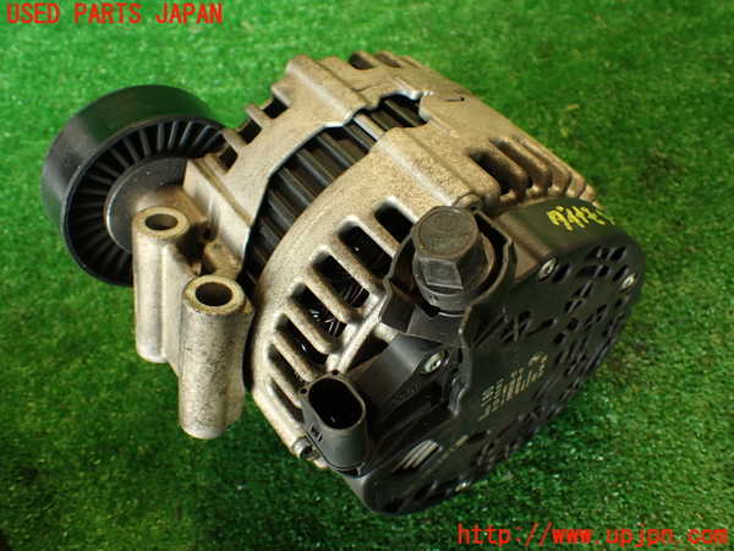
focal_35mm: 32
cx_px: 367
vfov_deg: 44.2
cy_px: 276
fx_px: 679
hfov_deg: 56.8
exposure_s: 1/30
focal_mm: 5.79
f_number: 2.4
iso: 200
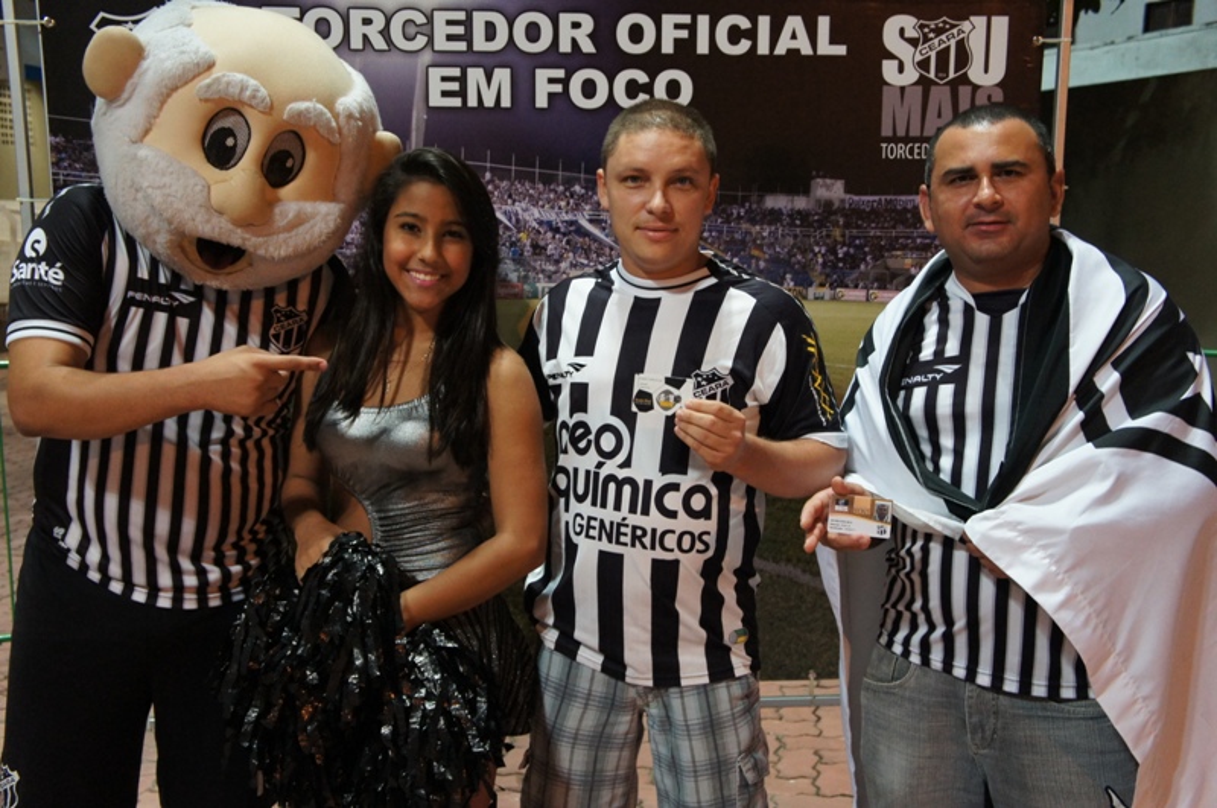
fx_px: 1418
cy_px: 404
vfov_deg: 31.8
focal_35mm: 42
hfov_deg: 46.5
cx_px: 608
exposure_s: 1/40
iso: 1600
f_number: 4
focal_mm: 28
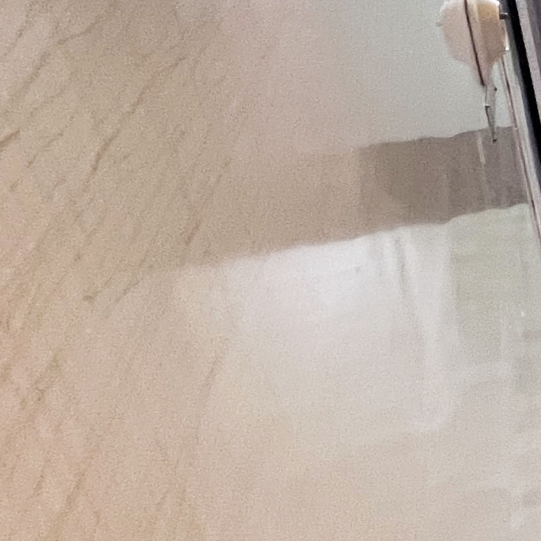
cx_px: 1244
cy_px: 17
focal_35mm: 57
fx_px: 1008
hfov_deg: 16.1
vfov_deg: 28.4
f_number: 1.8
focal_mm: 1.57
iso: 200
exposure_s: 1/50
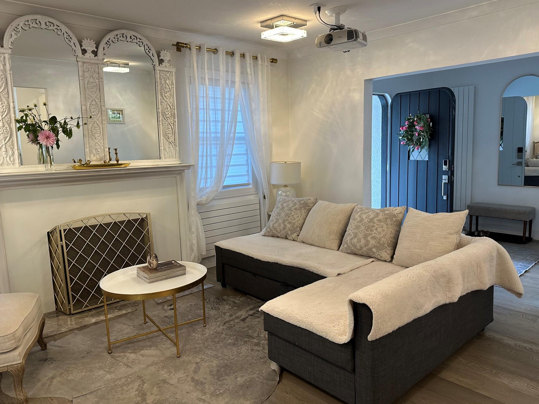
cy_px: 199
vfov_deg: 53.1
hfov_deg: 67.2
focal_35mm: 26
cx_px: 285
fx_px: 405
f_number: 1.78
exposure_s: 1/60
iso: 125
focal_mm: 6.86
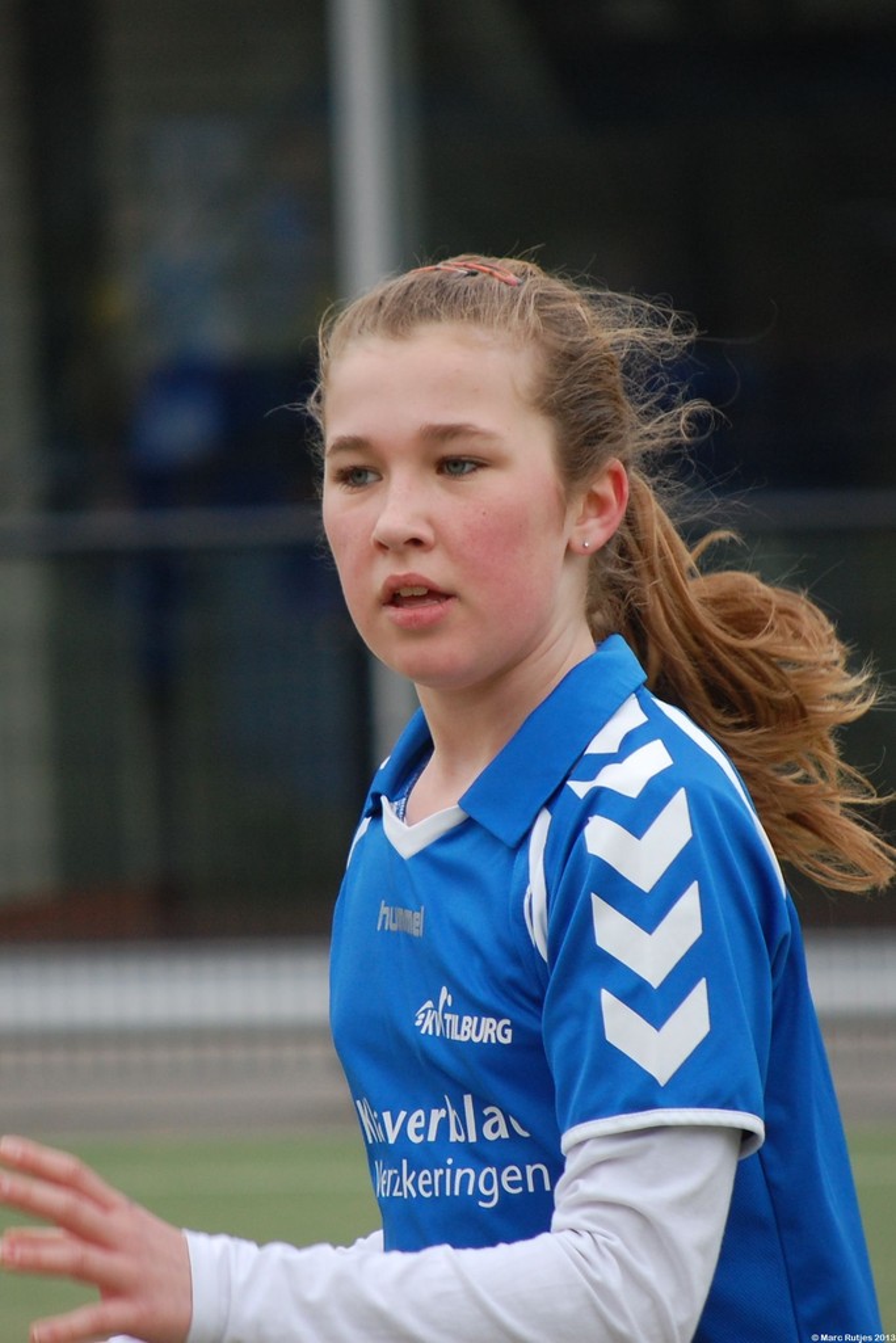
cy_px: 672
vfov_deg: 6.9
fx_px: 11195
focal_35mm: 300
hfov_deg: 4.6
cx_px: 448
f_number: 5.6
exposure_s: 1/640
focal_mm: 200
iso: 400
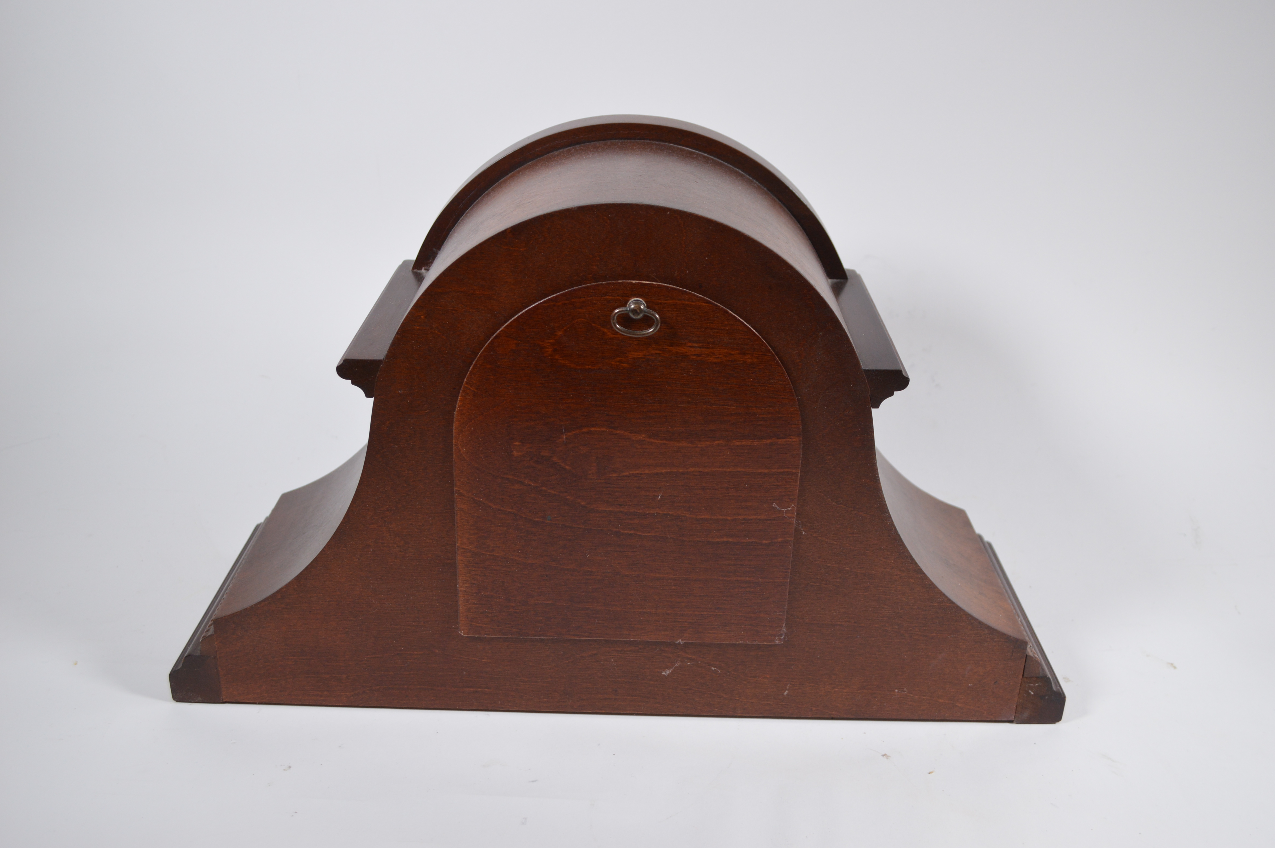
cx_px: 638
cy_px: 424
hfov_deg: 53.2
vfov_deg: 36.8
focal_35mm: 36
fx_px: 1274
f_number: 5
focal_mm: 24
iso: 400
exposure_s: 1/100
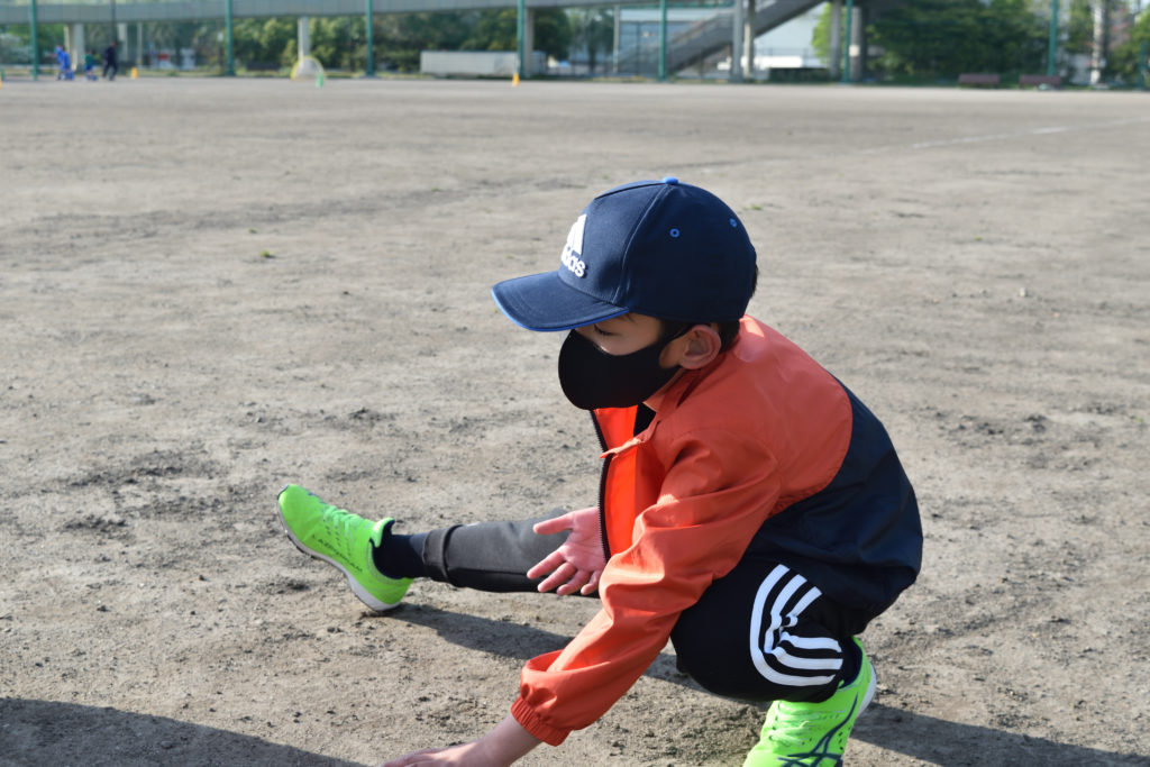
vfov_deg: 25.1
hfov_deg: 36.9
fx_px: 1725
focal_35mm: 54
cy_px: 384
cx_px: 575
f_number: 8
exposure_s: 1/250
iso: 200
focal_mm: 36
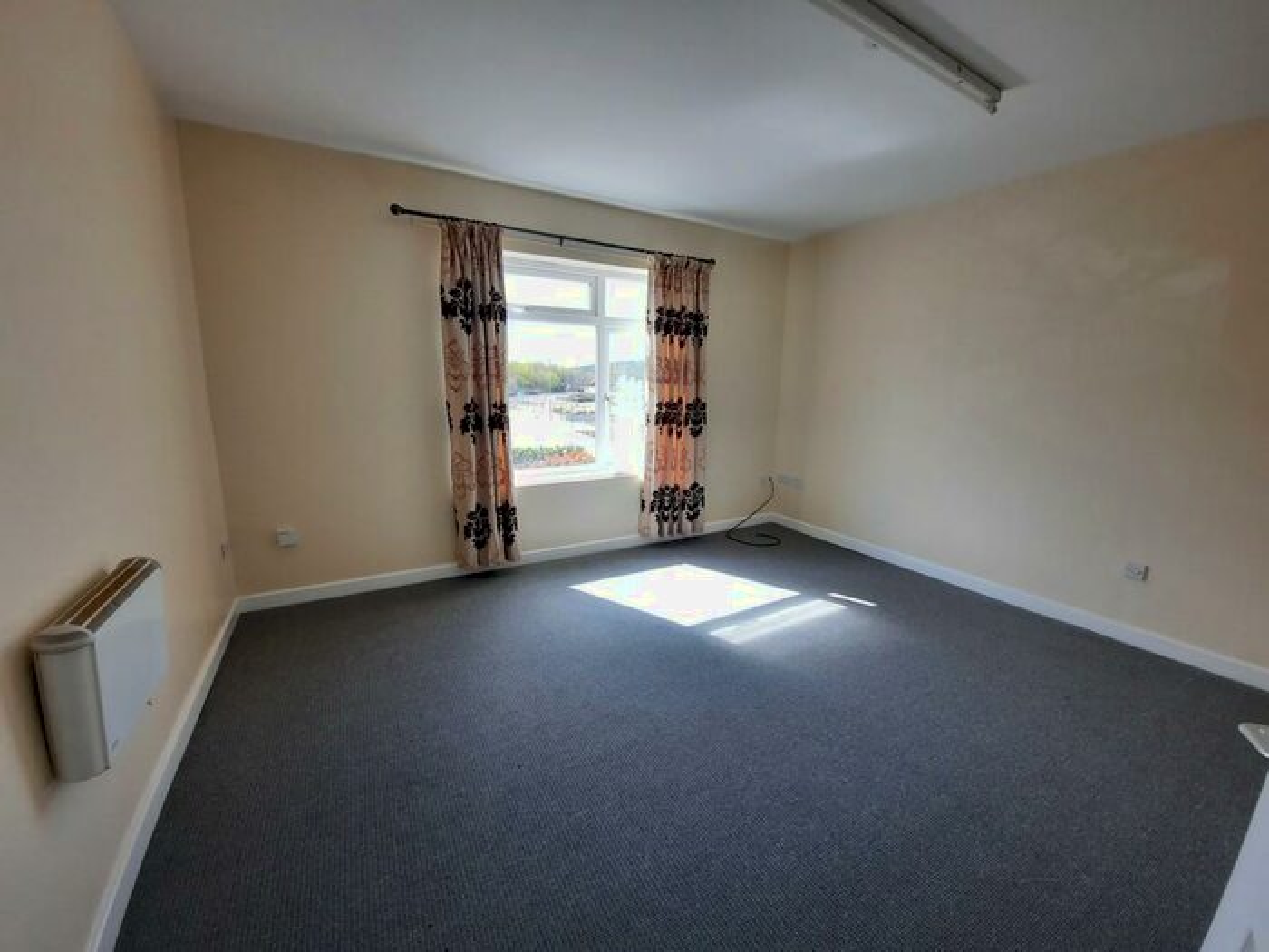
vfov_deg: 89.9
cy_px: 476
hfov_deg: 106.2
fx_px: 477
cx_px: 634
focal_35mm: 13
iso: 64
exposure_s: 1/100
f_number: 2.2
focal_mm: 1.74
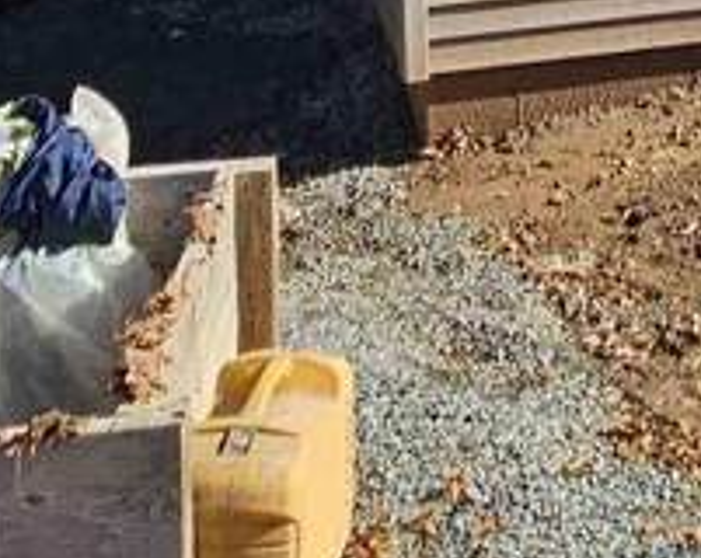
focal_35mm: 81
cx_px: 652
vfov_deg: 13.3
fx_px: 1677
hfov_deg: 22.9
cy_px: -823
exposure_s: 1/2016
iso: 50
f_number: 2.2
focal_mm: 2.2
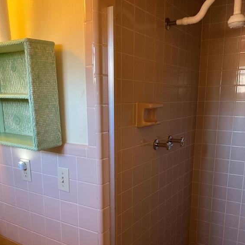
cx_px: 125
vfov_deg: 46.5
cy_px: 164
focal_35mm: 35
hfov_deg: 47.2
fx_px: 280
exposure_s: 1/40
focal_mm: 3
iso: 250
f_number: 1.8
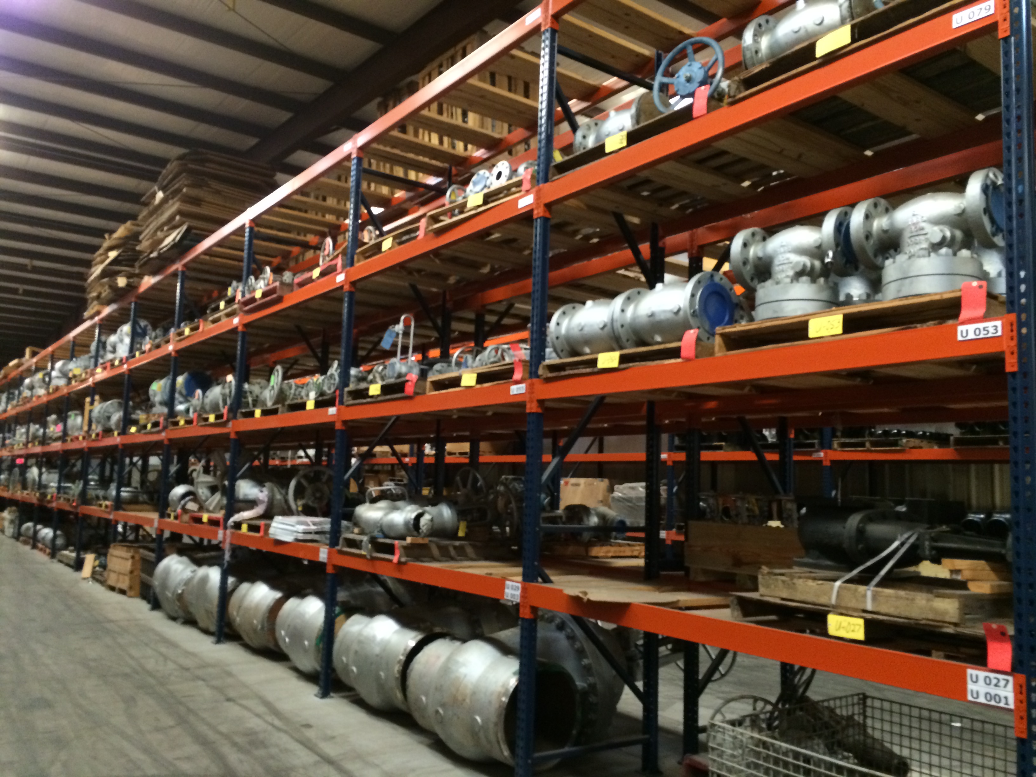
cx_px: 518
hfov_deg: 61.7
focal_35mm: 29
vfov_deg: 48.2
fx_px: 868
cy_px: 388
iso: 320
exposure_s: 1/15
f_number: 2.2
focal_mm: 4.15
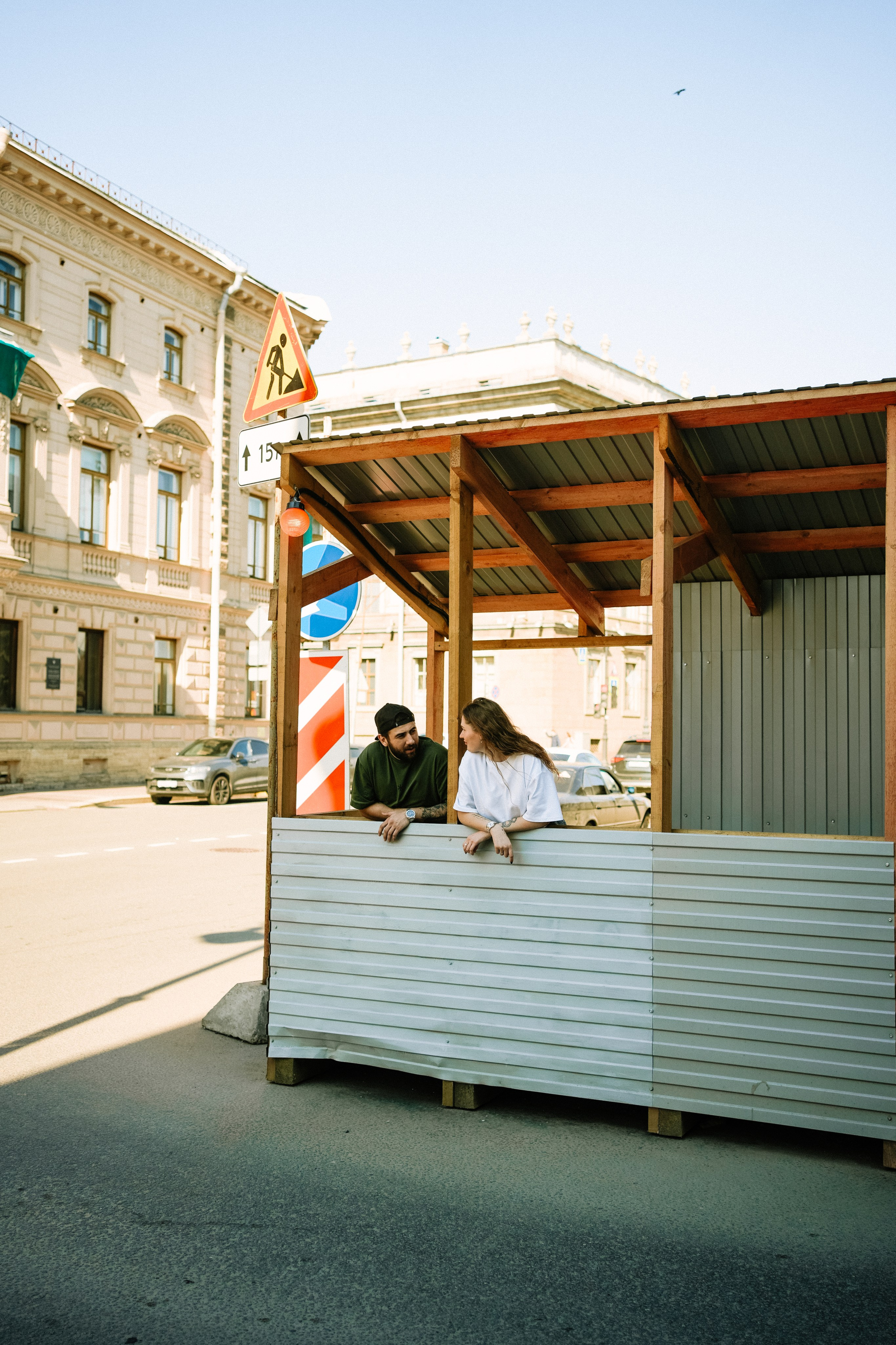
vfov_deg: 54.4
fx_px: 1307
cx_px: 448
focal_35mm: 35
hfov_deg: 37.9
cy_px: 672
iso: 125
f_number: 2.8
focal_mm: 35
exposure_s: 1/1250
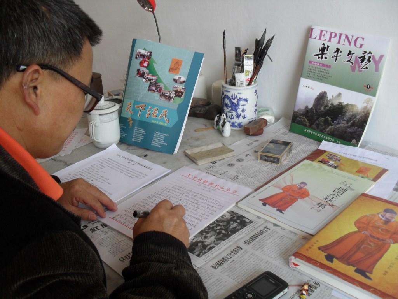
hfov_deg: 52.6
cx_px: 199
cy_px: 150
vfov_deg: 40.7
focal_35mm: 35
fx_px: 402
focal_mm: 6.3
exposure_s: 1/45
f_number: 3.2
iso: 100
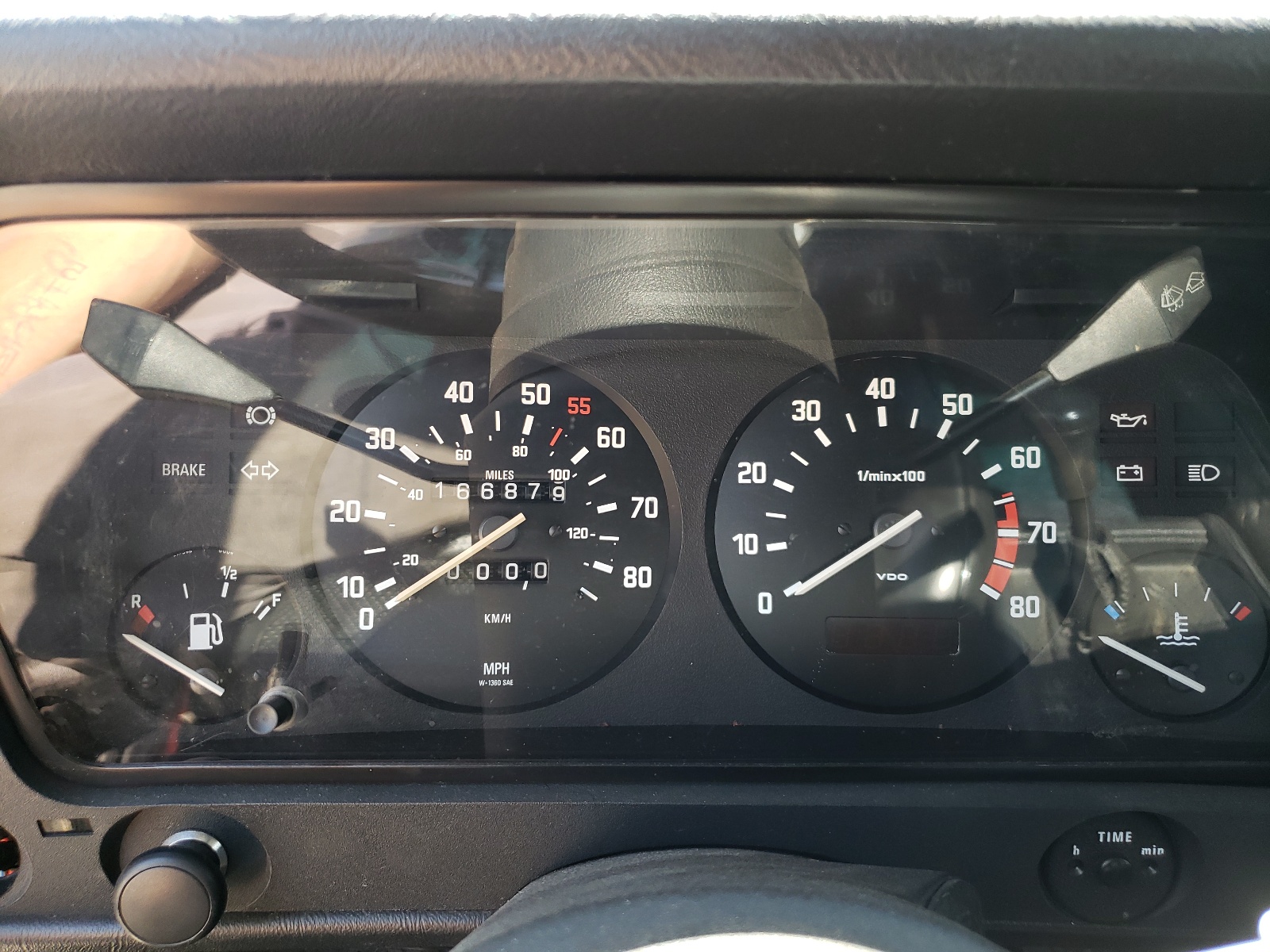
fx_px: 954
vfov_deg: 53.1
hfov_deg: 67.3
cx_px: 635
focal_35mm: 26
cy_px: 476
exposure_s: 1/100
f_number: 1.5
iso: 71
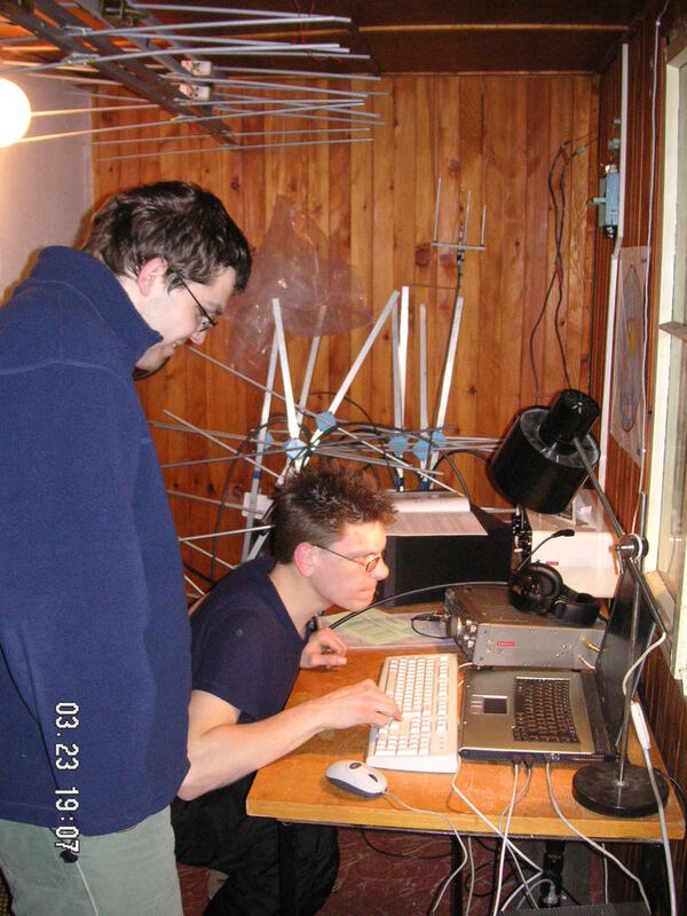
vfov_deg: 50.1
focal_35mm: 37
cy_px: 458
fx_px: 979
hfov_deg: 38.7
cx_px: 344
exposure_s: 1/45
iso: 160
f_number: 2.8
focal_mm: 6.1
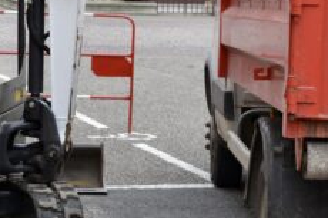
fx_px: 1452
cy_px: -20
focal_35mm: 160
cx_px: 200
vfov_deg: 8.5
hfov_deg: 12.9
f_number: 5.6
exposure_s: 1/125
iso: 200
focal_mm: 35
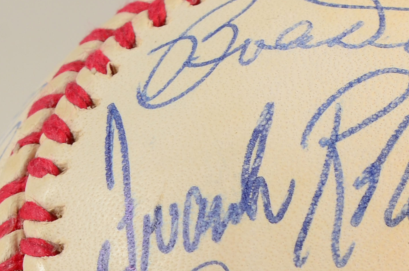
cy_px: 379
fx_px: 3049
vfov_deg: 5.1
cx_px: 370
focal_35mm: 269
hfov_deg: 7.7
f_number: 14
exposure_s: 1/160
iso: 200
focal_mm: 52
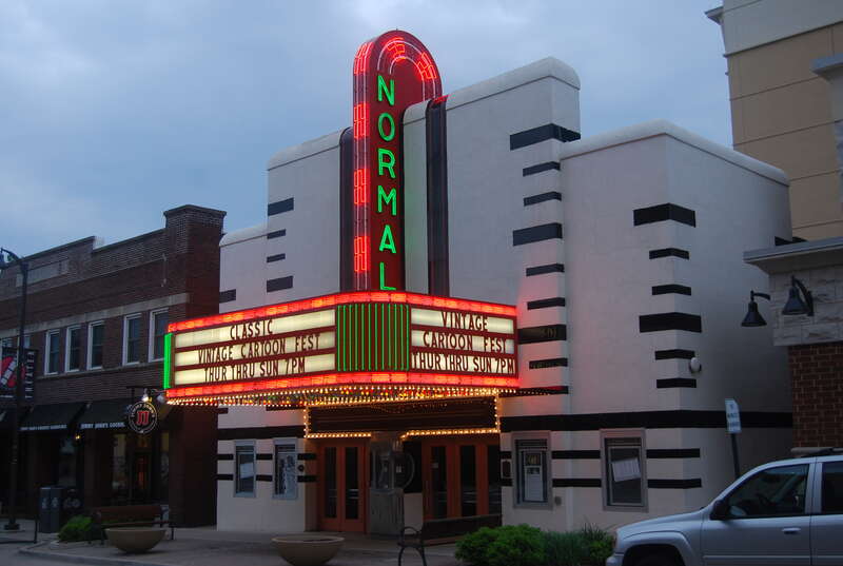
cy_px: 283
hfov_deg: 46.3
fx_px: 986
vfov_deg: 32.0
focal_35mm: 42
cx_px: 422
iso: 200
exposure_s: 1/60
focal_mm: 28
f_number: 4.2
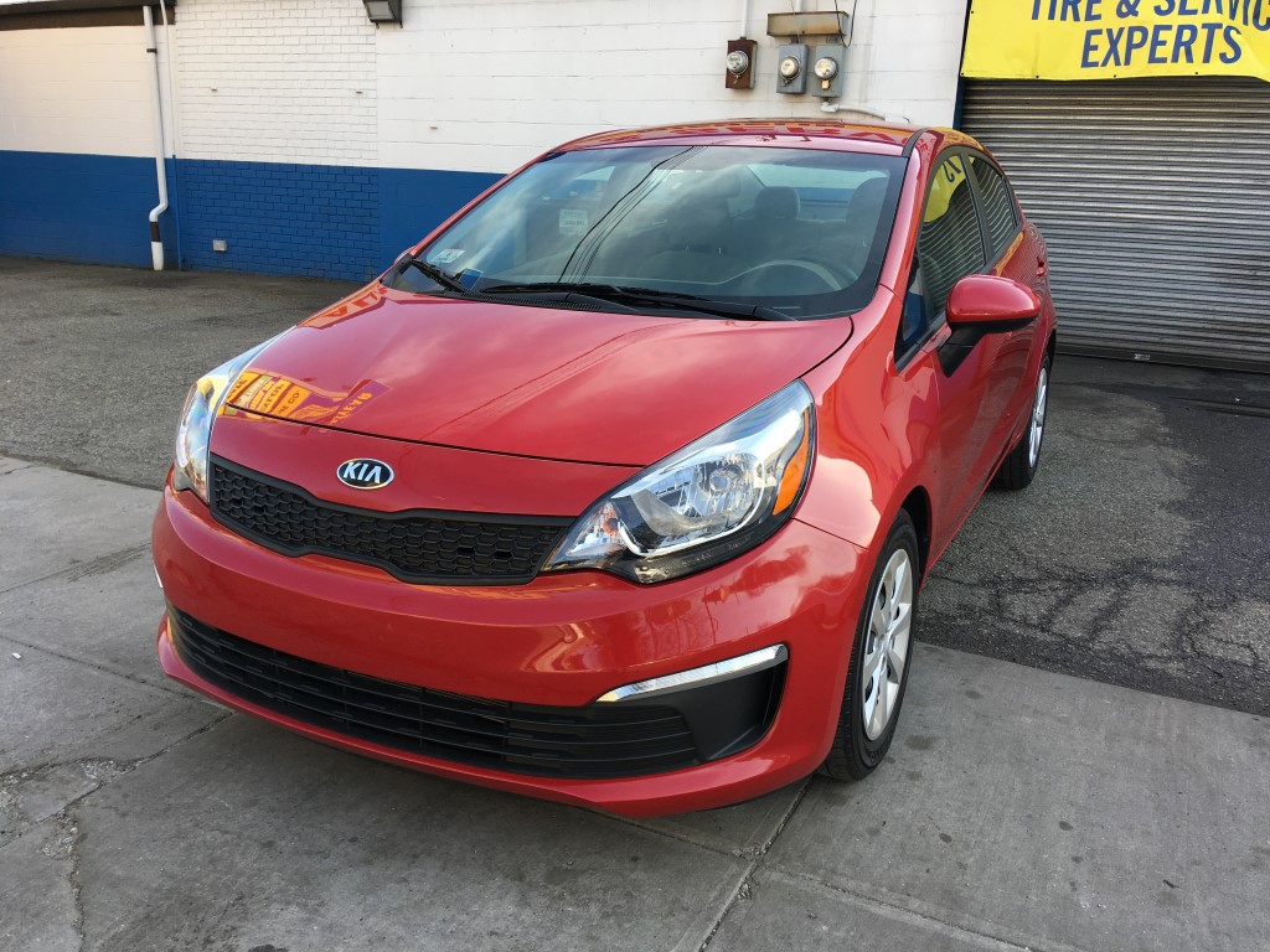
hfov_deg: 61.7
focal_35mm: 29
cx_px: 635
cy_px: 476
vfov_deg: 48.2
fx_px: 1064
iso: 25
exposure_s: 1/286
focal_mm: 4.15
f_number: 2.2
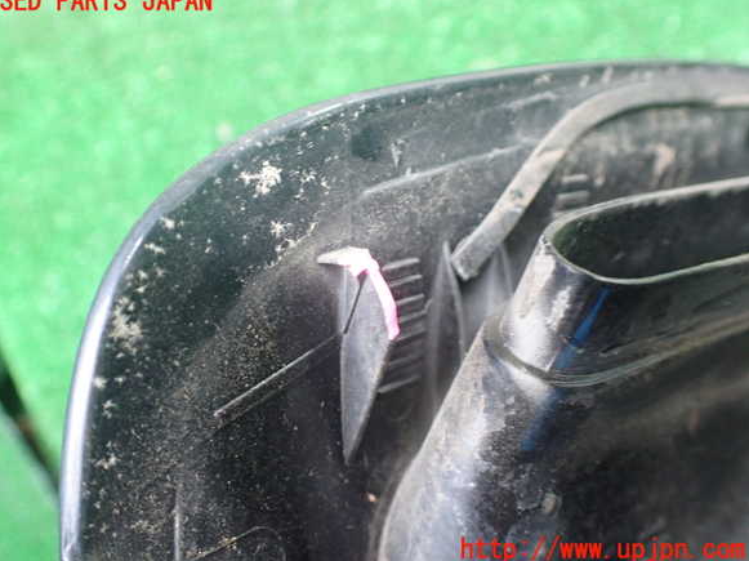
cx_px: 365
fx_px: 670
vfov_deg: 45.4
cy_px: 276
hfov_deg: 58.4
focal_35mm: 31
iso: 800
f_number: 2.3
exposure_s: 1/50
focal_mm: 5.4
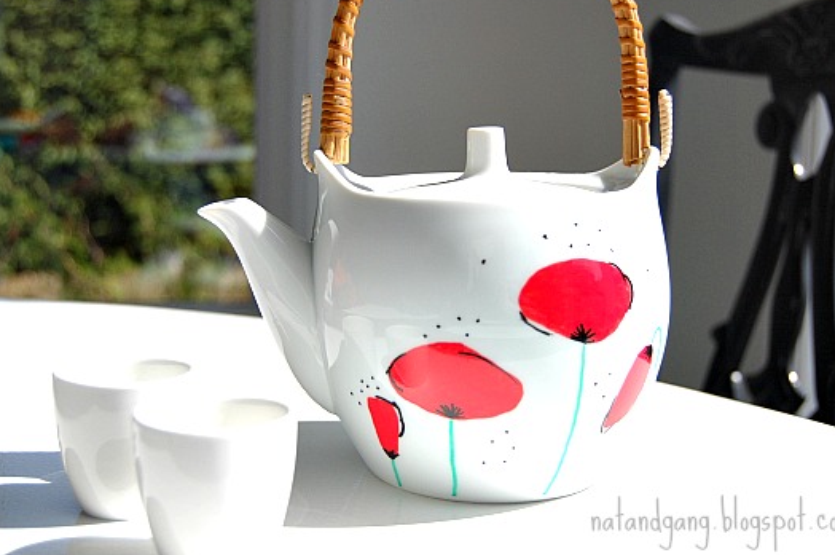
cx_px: 398
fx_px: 1274
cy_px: 243
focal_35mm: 55
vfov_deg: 24.5
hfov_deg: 36.3
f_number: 4.5
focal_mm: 32
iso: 200
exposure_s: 1/1600
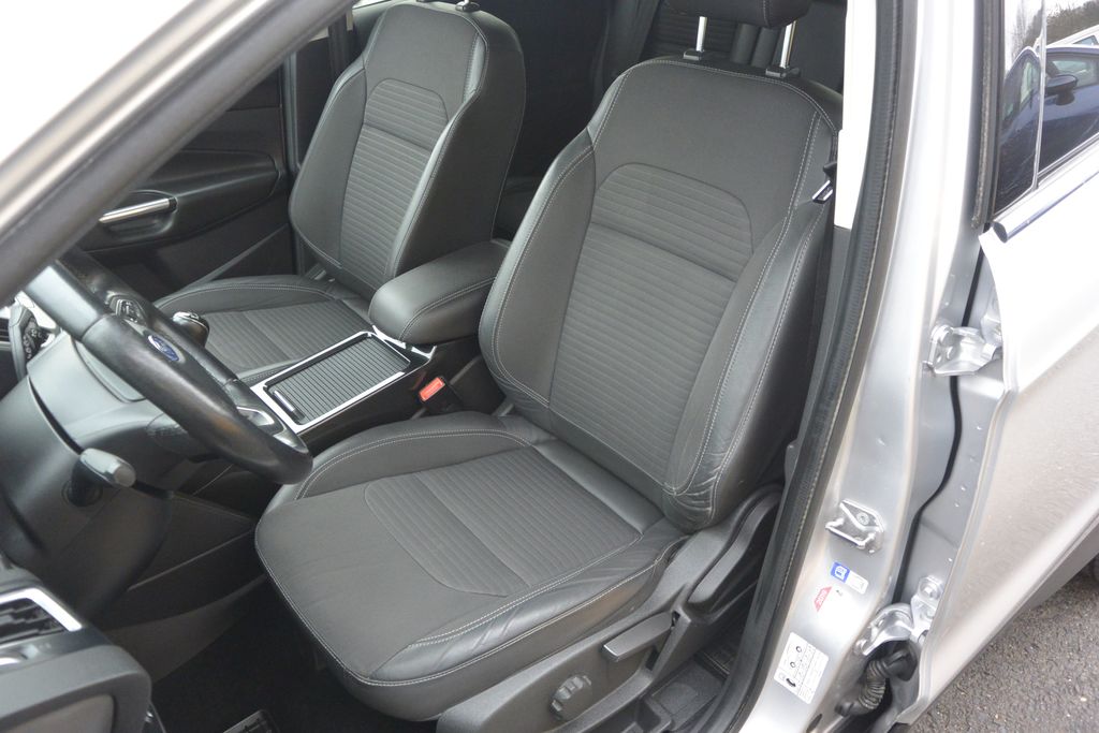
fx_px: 824
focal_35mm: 27
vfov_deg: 47.9
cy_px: 366
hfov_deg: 67.4
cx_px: 550
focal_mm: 10
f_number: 3.5
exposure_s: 1/60
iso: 560
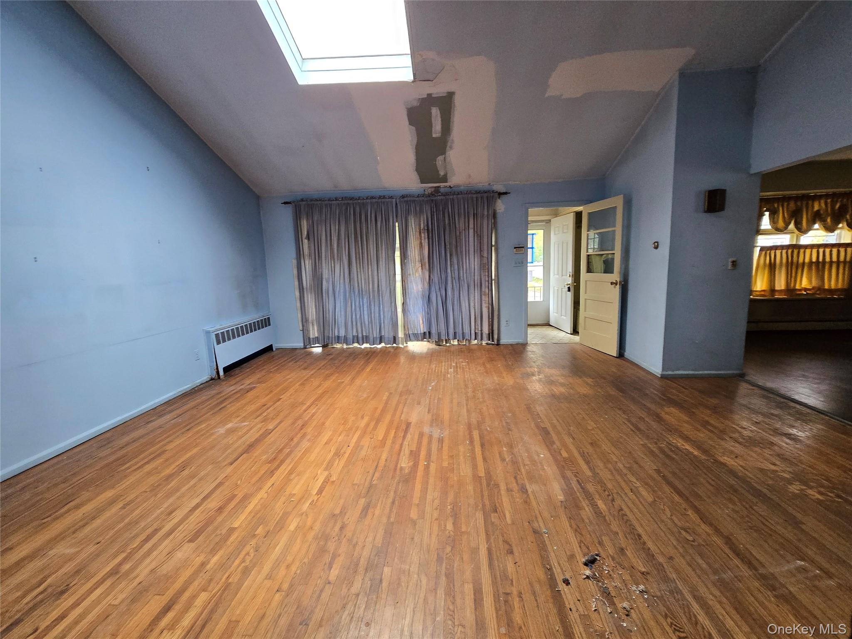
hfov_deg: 106.2
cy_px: 320
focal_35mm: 13
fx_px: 320
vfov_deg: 89.9
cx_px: 426
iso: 250
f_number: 2.2
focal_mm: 2.2
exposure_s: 1/60
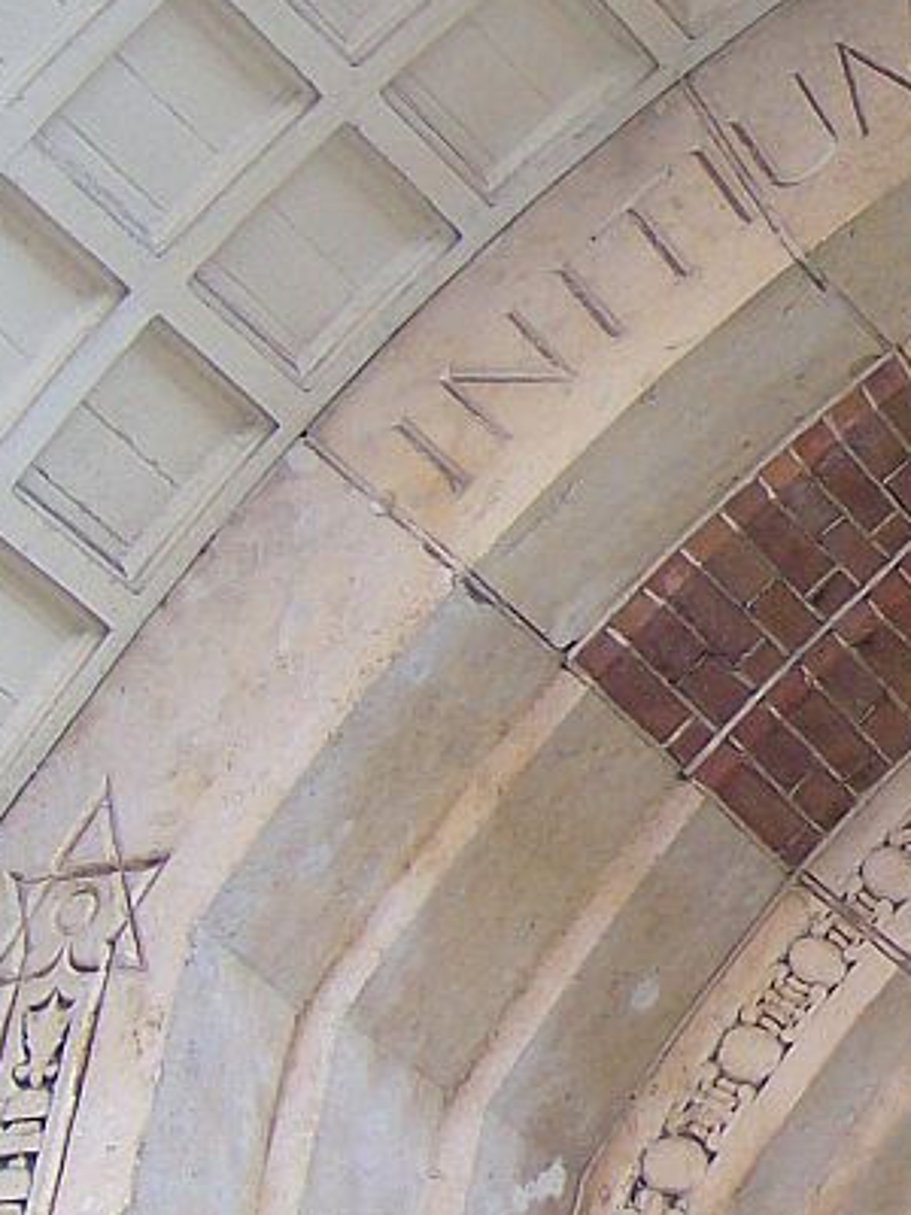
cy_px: 254
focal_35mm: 143
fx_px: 5018
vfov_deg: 13.7
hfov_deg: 10.0
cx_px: 1485
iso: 108
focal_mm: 9.3
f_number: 3.4
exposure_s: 1/88
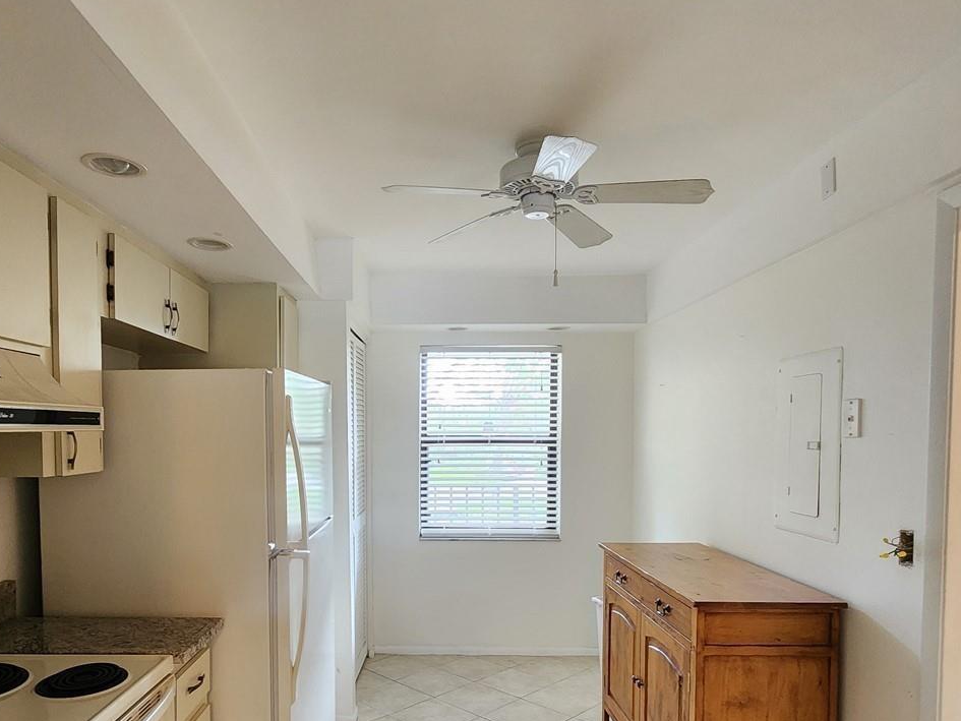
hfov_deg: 76.1
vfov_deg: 59.9
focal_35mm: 22
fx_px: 611
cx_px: 424
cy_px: 472
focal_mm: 2.2
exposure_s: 1/30
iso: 400
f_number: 2.2
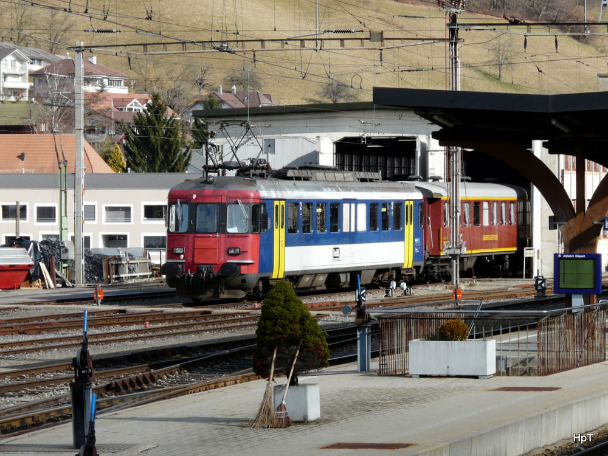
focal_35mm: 186
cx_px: 304
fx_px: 3267
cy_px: 228
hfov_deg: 10.6
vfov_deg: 8.0
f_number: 5.6
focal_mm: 30.6
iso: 100
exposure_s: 1/400
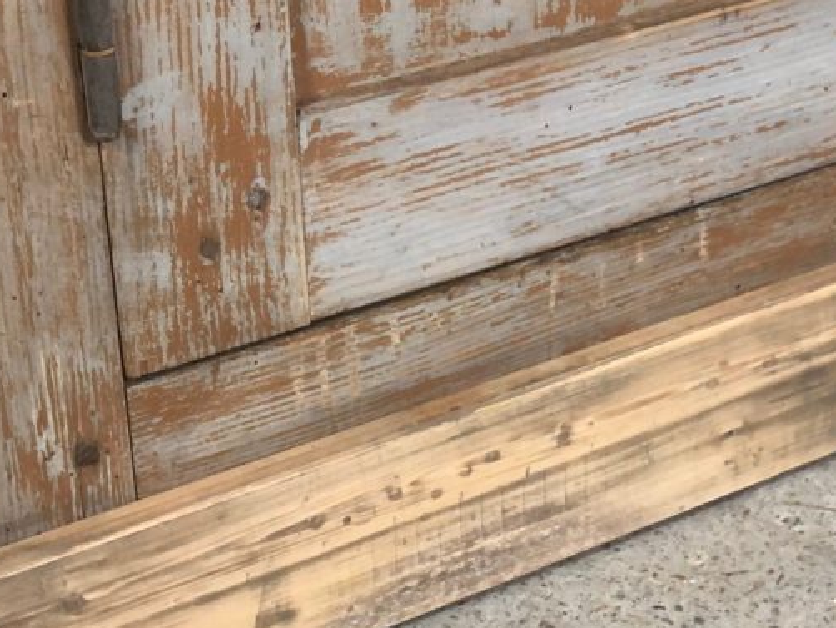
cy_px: 345
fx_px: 2561
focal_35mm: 106
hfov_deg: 18.5
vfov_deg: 14.0
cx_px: 538
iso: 100
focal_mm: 6
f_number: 2.4
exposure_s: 1/33
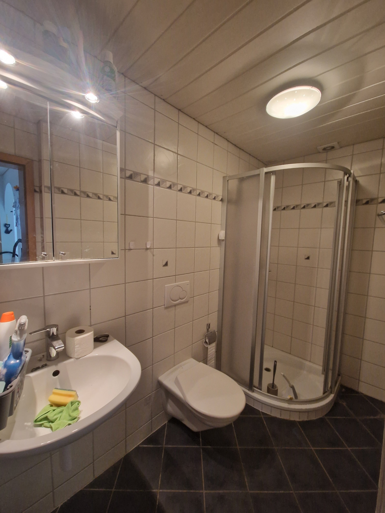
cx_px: 192
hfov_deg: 89.9
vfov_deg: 106.2
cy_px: 256
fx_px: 193
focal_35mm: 13
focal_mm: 2.2
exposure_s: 1/50
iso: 320
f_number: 2.2
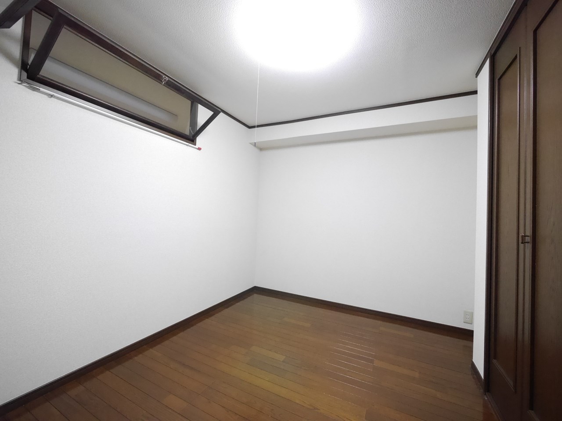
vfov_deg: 85.7
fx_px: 227
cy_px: 210
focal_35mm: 14
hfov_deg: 102.1
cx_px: 281
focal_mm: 7
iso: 3200
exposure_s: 1/60
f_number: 4
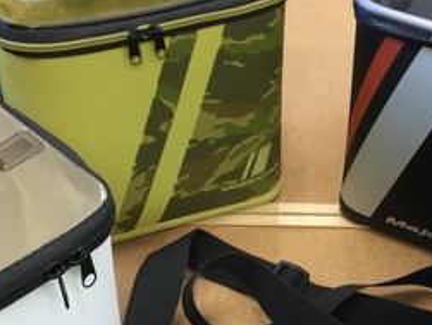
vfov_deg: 19.7
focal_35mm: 74
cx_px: 308
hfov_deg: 26.1
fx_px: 925
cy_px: 275
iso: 64
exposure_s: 1/30
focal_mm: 3.3
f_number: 2.4
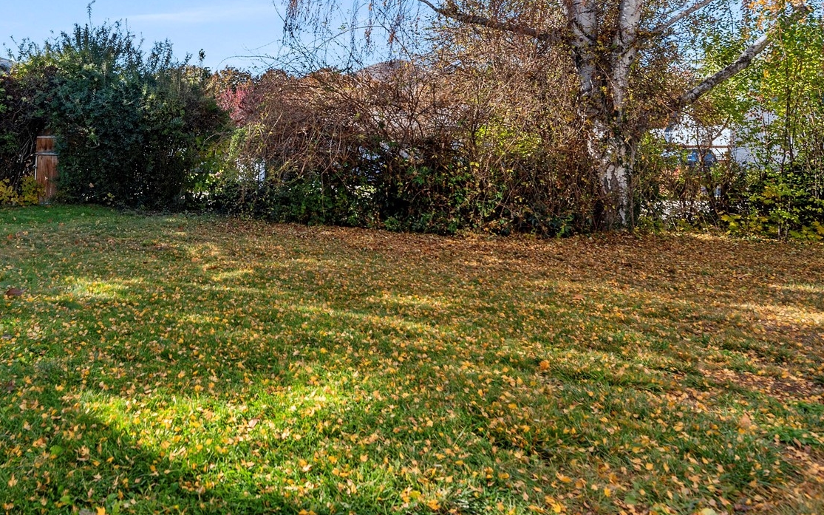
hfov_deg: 58.5
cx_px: 220
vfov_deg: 39.9
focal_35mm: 31
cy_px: 158
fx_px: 696
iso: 100
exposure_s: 1/250
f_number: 8
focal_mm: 20
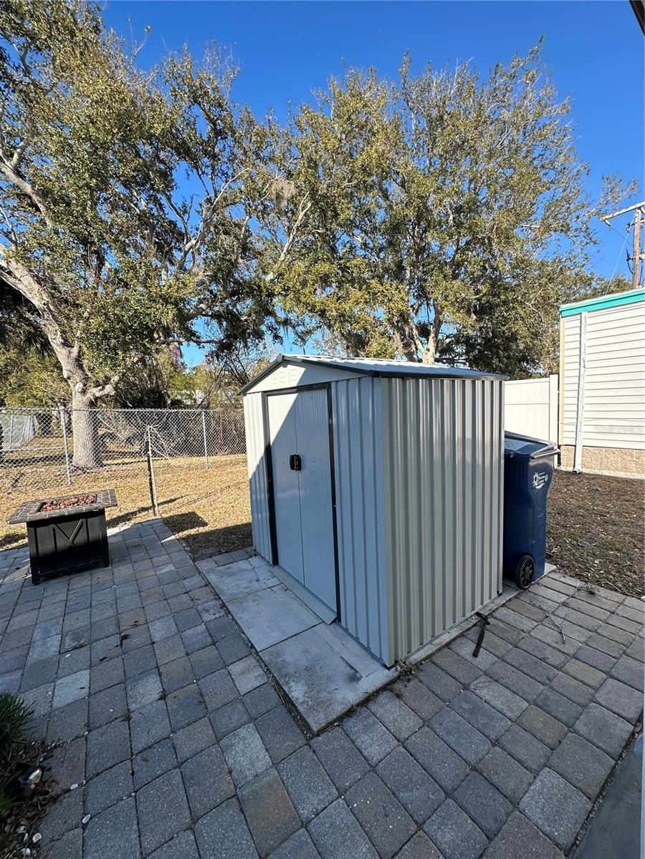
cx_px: 322
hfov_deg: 85.7
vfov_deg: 102.1
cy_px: 430
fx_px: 348
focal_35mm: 14
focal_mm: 2.22
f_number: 2.2
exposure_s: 1/824
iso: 40
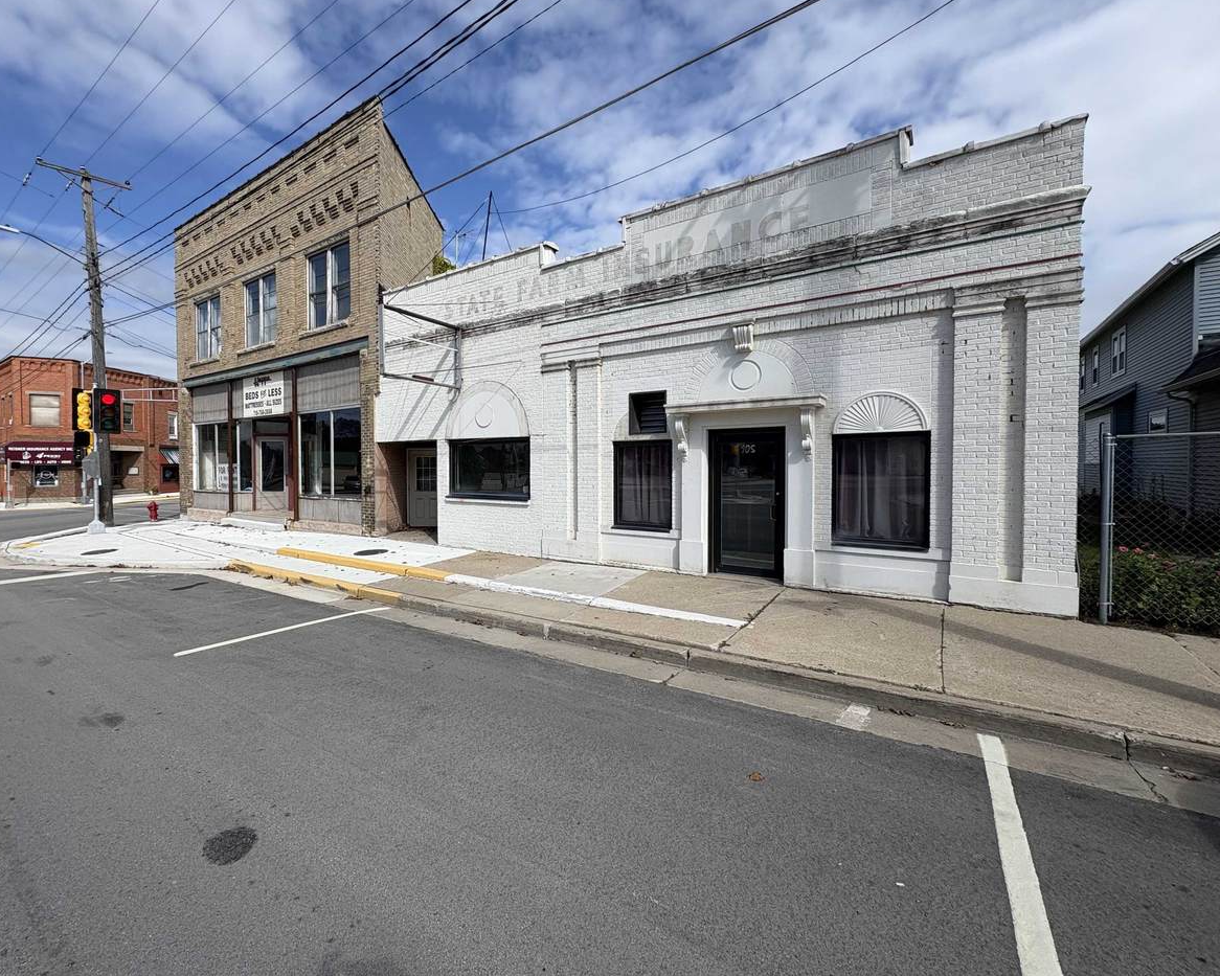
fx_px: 542
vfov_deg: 84.0
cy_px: 475
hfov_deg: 96.6
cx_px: 559
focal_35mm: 15
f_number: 2.2
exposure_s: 1/2584
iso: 50
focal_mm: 2.22
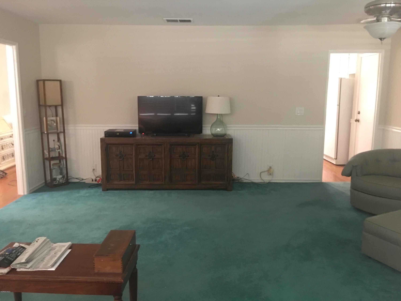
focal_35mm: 29
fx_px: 336
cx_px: 200
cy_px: 150
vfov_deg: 48.2
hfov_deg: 61.7
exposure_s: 1/4
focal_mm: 4.15
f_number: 2.2
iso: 200
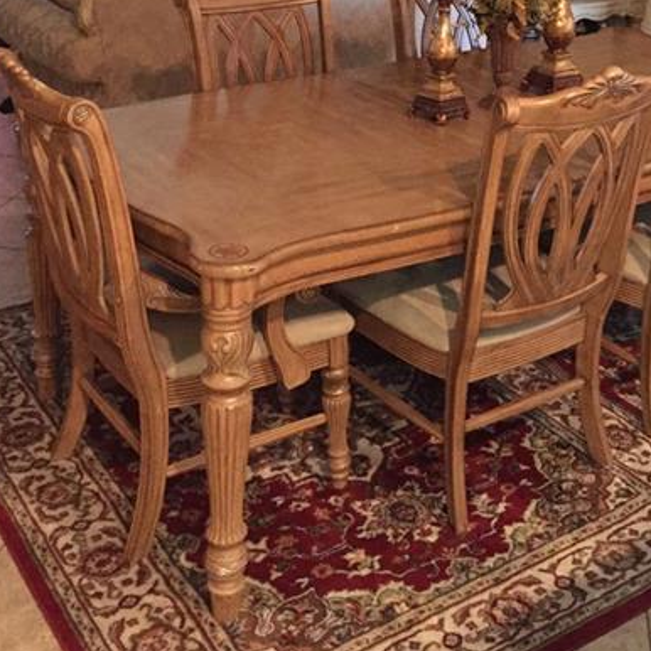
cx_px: 412
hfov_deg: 33.2
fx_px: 1085
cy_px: 40
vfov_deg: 31.5
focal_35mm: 51
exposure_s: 1/15
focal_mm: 4.15
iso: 400
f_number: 2.2
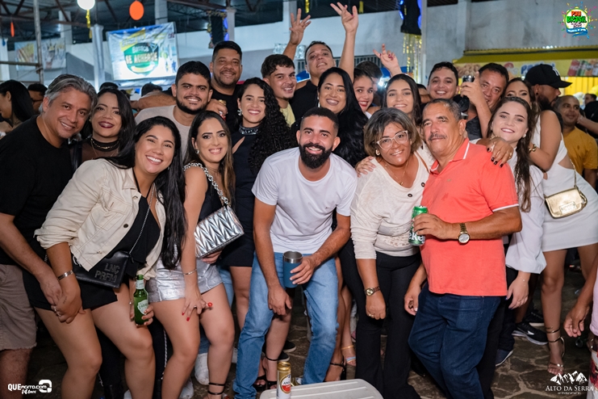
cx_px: 299
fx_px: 598
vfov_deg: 36.9
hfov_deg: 53.1
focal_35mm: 36
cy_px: 200
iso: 2500
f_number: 3.2
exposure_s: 1/125
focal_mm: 24
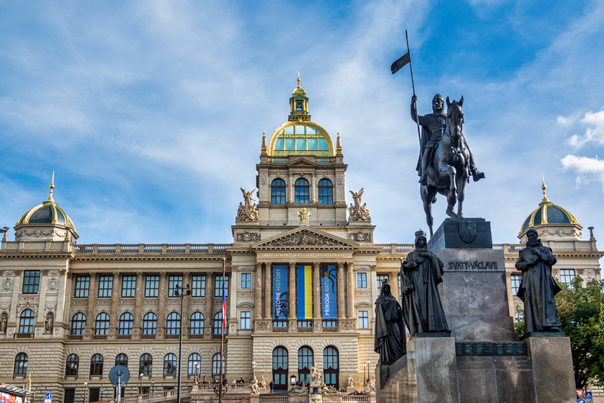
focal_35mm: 40
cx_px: 302
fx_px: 671
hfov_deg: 48.5
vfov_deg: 33.4
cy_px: 202
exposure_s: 1/640
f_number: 4.5
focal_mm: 14.69
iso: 100
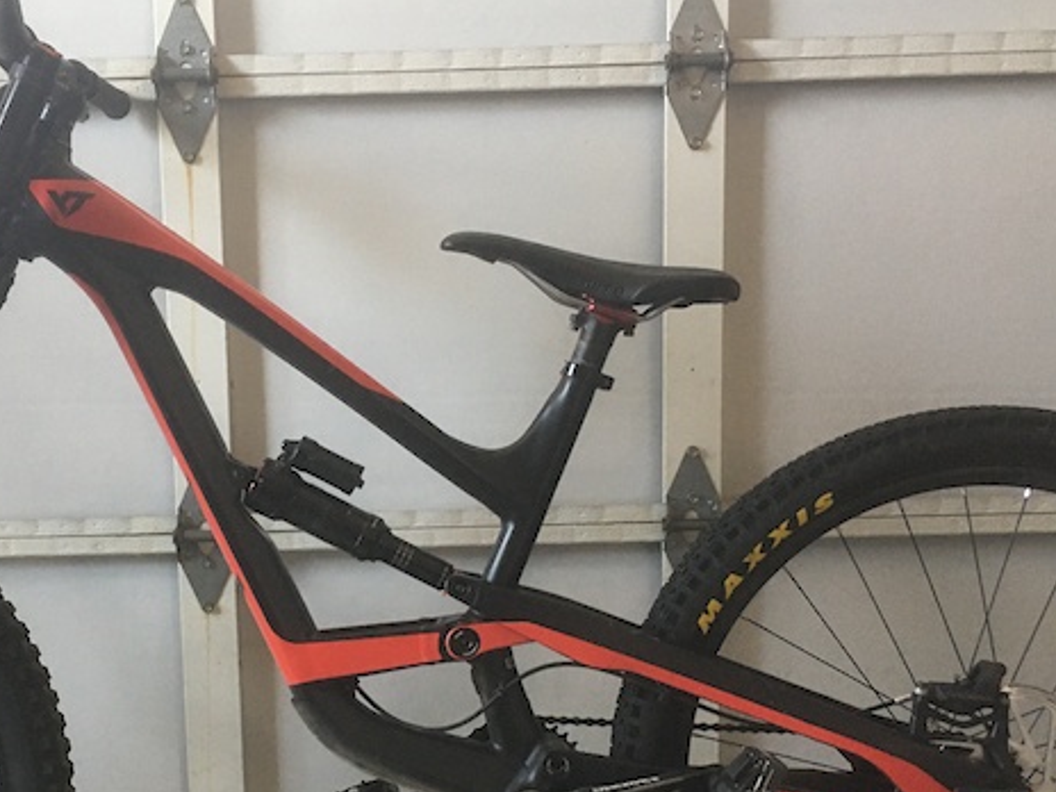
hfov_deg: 37.8
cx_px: 366
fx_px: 1525
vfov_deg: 28.9
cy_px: 546
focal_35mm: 50
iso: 125
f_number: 2.2
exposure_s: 1/30
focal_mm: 4.15
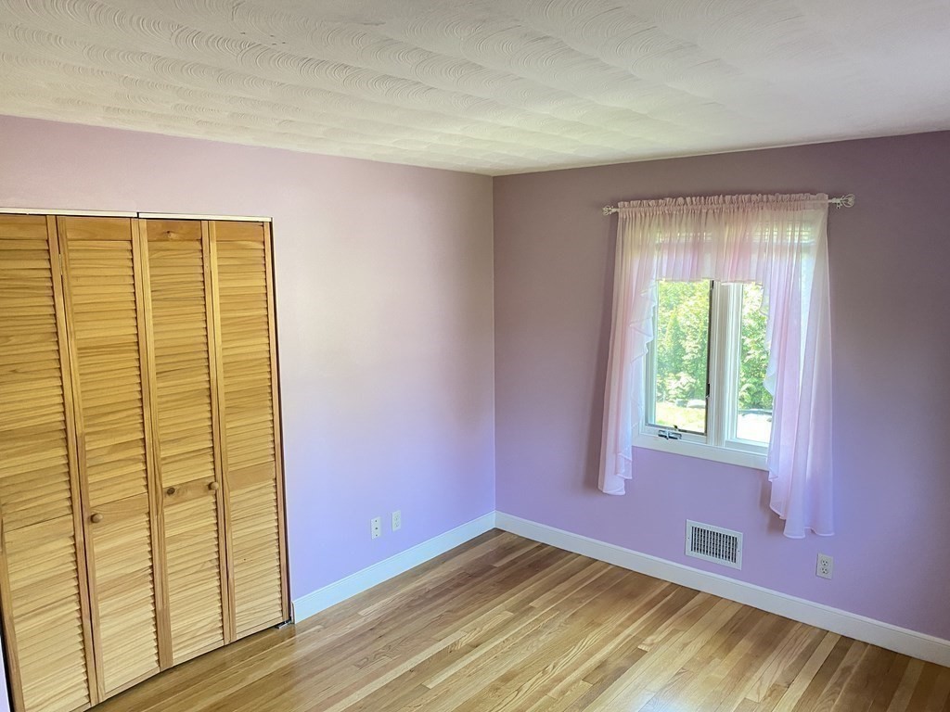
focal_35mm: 26
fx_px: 714
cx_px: 475
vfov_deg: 53.1
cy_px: 356
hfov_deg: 67.3
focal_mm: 4.25
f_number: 1.8
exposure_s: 1/73
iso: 125
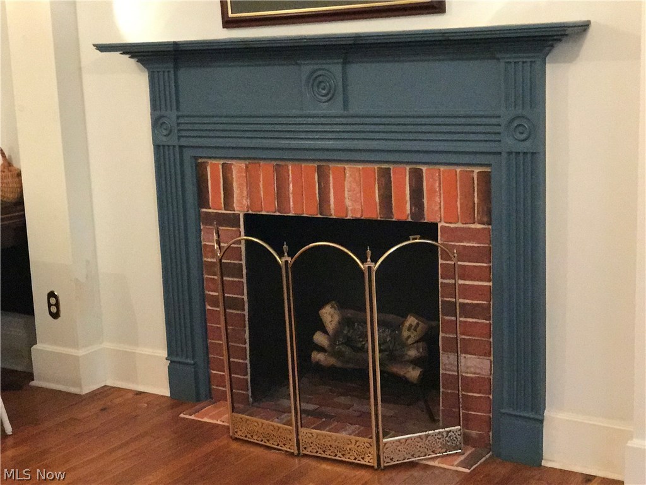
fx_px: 1064
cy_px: 242
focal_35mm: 57
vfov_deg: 25.7
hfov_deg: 33.8
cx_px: 323
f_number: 2.8
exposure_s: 1/60
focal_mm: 6.6
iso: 800
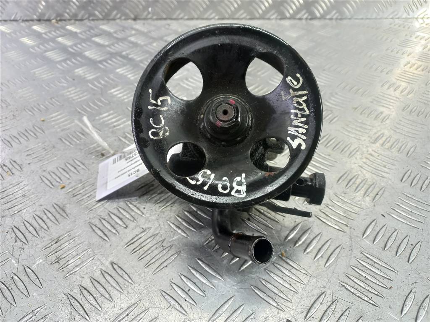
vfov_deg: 54.9
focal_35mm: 25
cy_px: 161
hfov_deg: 69.4
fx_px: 311
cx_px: 215
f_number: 1.8
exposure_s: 1/50
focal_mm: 4.6
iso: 125
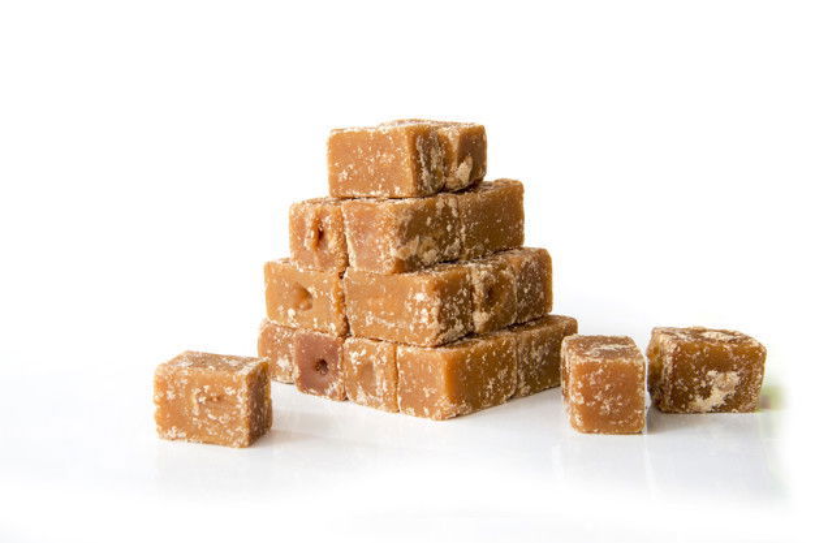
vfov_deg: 21.9
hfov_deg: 32.4
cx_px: 408
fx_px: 1403
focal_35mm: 62
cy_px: 272
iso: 100
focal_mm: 62
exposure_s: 1.3
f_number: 13
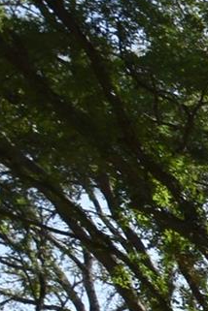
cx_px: 884
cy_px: 539
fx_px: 997
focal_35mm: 115
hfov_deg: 7.4
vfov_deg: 15.6
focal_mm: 12
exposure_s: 1/250
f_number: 8
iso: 200
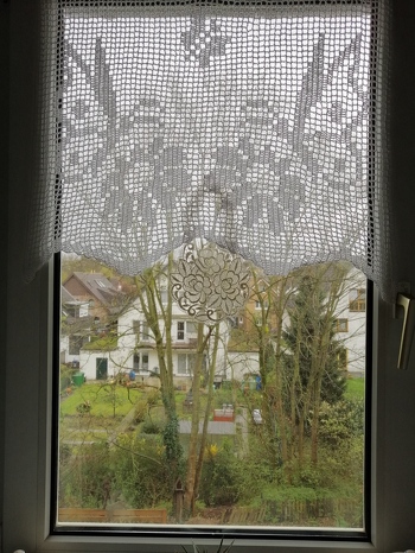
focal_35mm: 27
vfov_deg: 65.3
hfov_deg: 51.4
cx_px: 208
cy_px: 276
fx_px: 431
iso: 50
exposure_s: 1/114
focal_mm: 3.95
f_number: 1.8
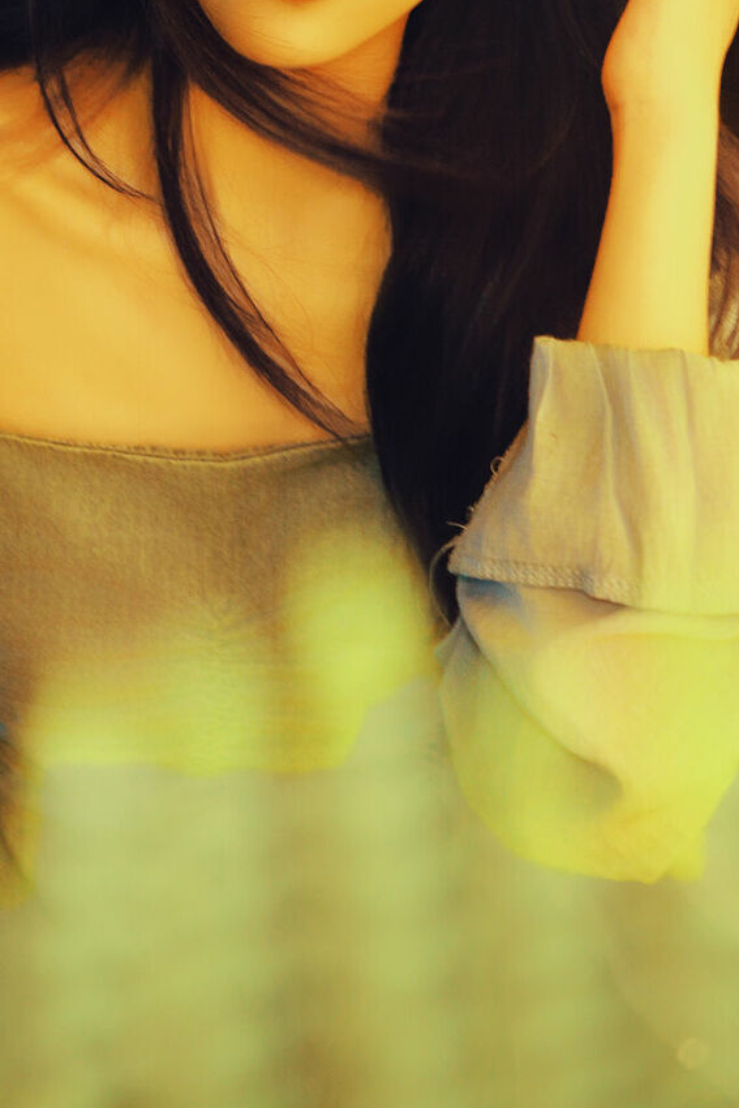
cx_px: 246
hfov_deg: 9.9
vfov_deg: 14.6
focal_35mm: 139
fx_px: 4278
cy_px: 102
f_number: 4
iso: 3200
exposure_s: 1/60
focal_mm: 76
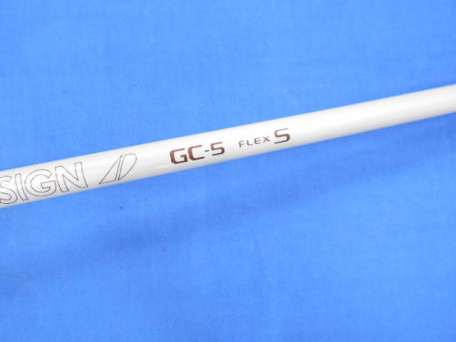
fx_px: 343
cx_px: 228
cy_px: 171
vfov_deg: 53.1
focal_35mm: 26
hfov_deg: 67.3
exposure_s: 1/30
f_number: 3.2
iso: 360
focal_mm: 4.6
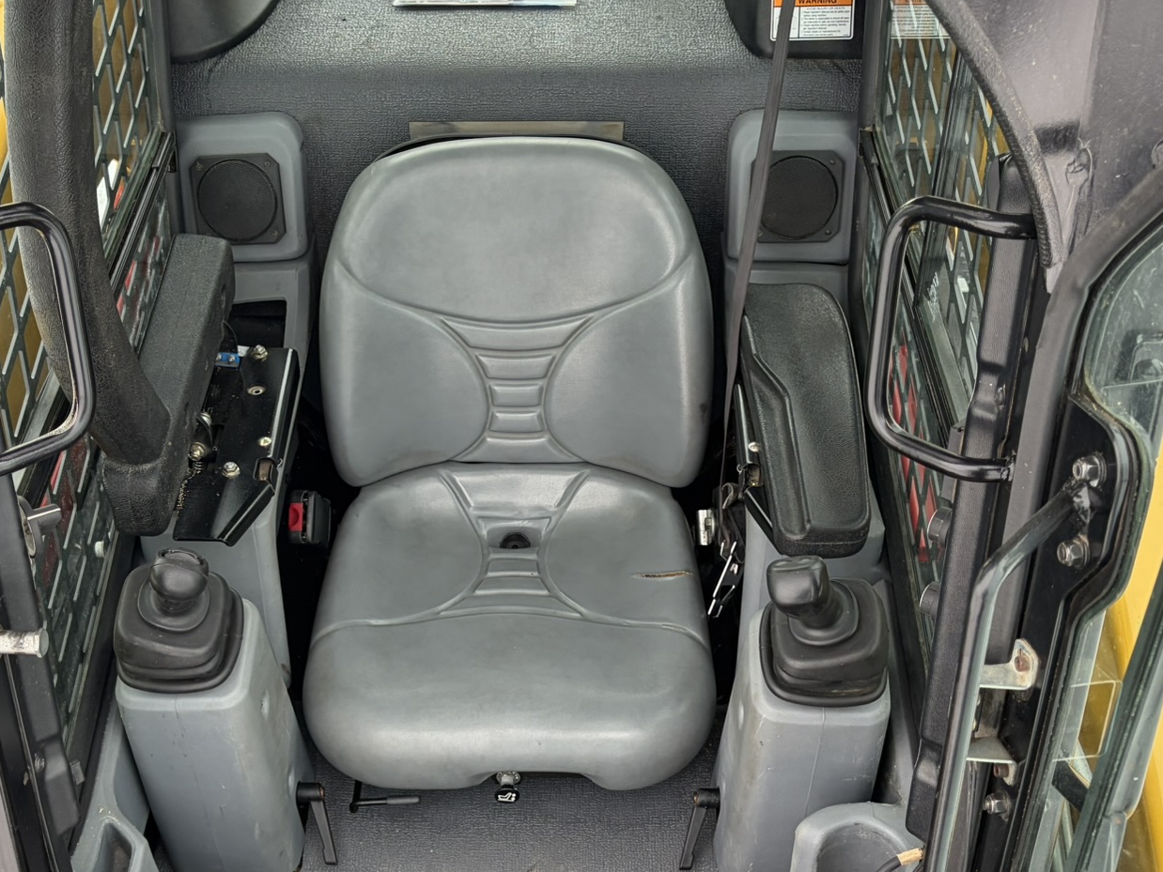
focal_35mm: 43
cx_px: 520
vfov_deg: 33.5
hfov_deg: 43.8
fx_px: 1445
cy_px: 502
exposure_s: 1/217
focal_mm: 5.96
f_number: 1.6
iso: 80
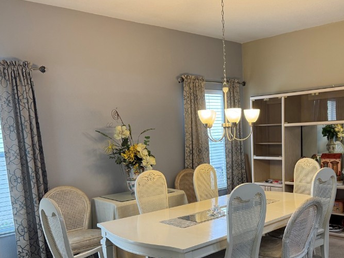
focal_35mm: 37
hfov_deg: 49.2
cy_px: 190
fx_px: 368
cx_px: 231
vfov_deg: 37.8
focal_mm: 6.76
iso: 125
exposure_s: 1/60
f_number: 1.78
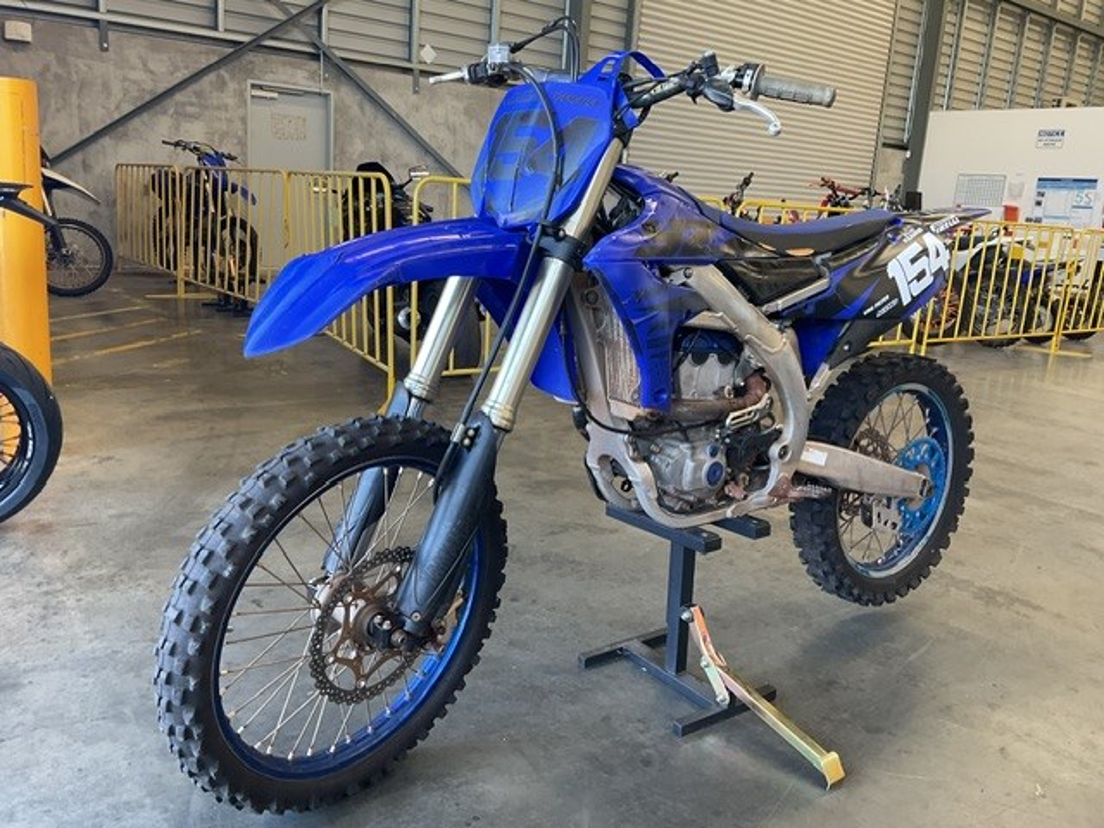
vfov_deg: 48.2
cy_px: 414
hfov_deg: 61.7
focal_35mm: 29
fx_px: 925
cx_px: 552
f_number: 1.8
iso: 64
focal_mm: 3
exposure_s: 1/100
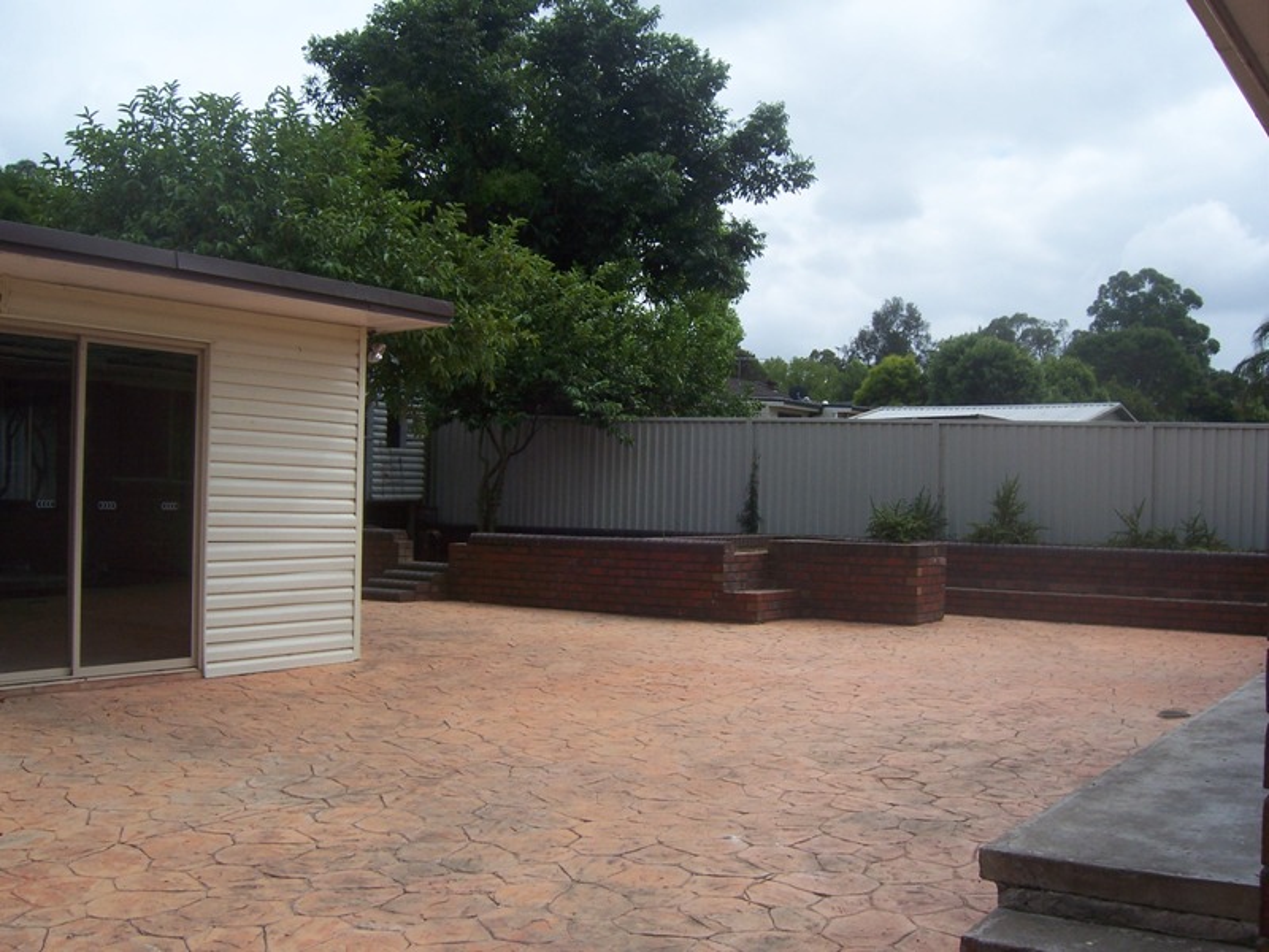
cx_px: 634
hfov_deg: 51.4
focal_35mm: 36
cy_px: 476
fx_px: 1320
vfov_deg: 39.7
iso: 80
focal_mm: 6.2
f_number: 4.5
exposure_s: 1/500
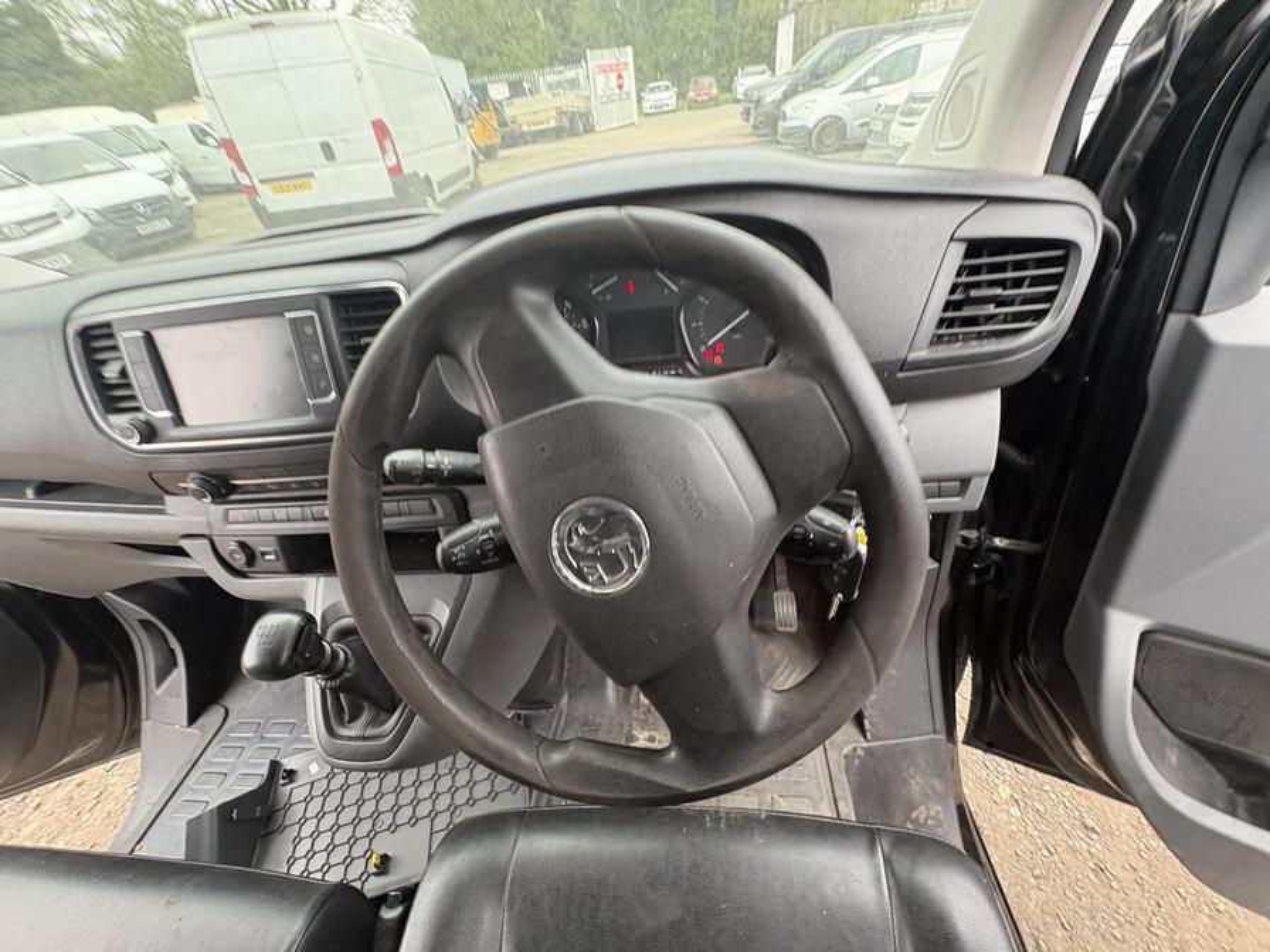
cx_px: 635
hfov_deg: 102.1
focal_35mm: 14
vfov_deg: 85.7
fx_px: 514
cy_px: 476
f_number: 2.2
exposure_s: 1/60
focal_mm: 2.22
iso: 250
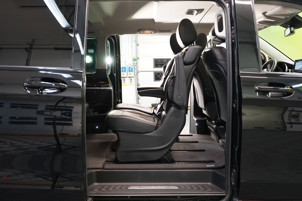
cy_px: 100
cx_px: 151
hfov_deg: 60.3
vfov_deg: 42.3
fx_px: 260
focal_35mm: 31
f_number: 4.5
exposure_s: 1/20
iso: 1000
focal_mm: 31
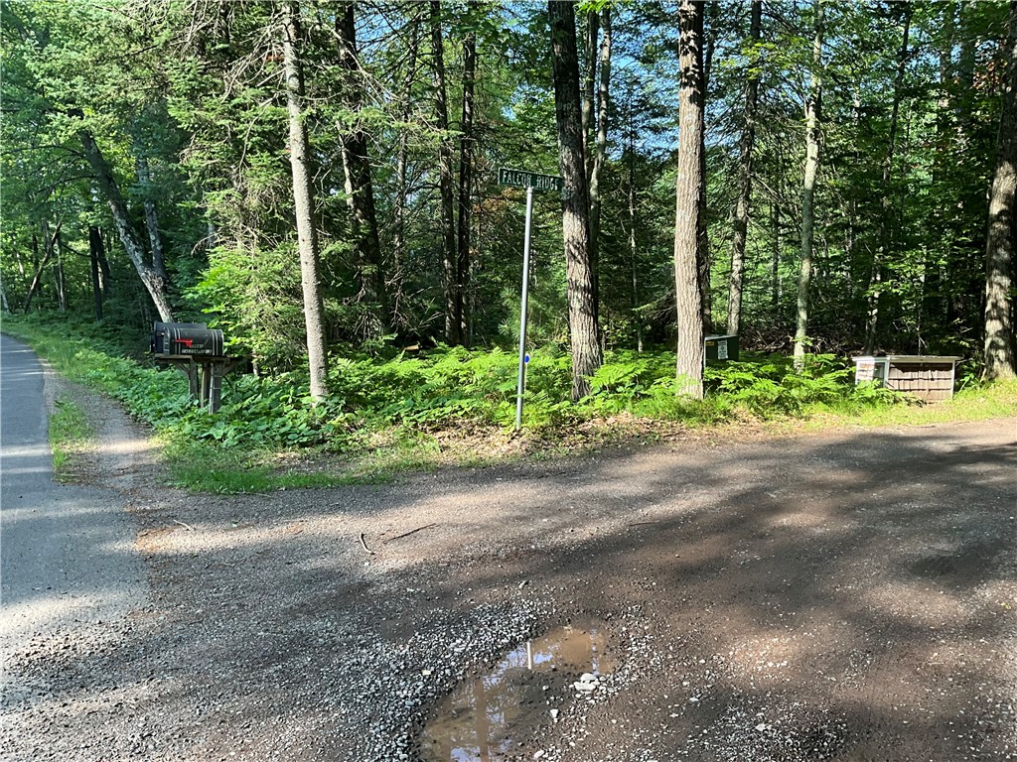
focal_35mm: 29
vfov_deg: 48.2
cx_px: 508
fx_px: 852
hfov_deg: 61.7
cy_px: 381
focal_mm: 3
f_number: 1.8
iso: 20
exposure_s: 1/159
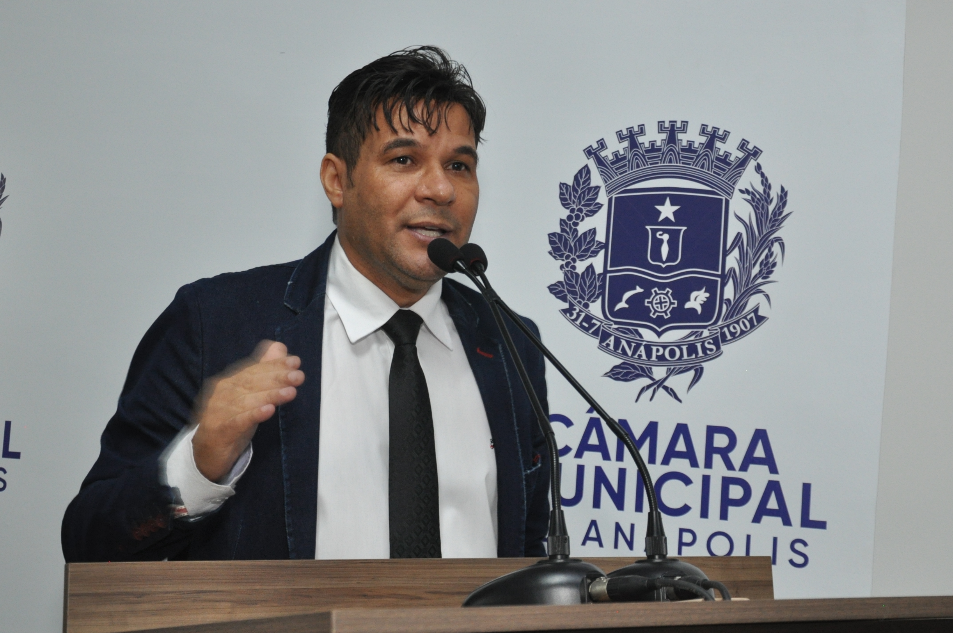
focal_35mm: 79
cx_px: 517
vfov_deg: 17.2
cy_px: 316
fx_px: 2089
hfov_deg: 25.7
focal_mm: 40
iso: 800
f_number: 5.6
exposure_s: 1/60
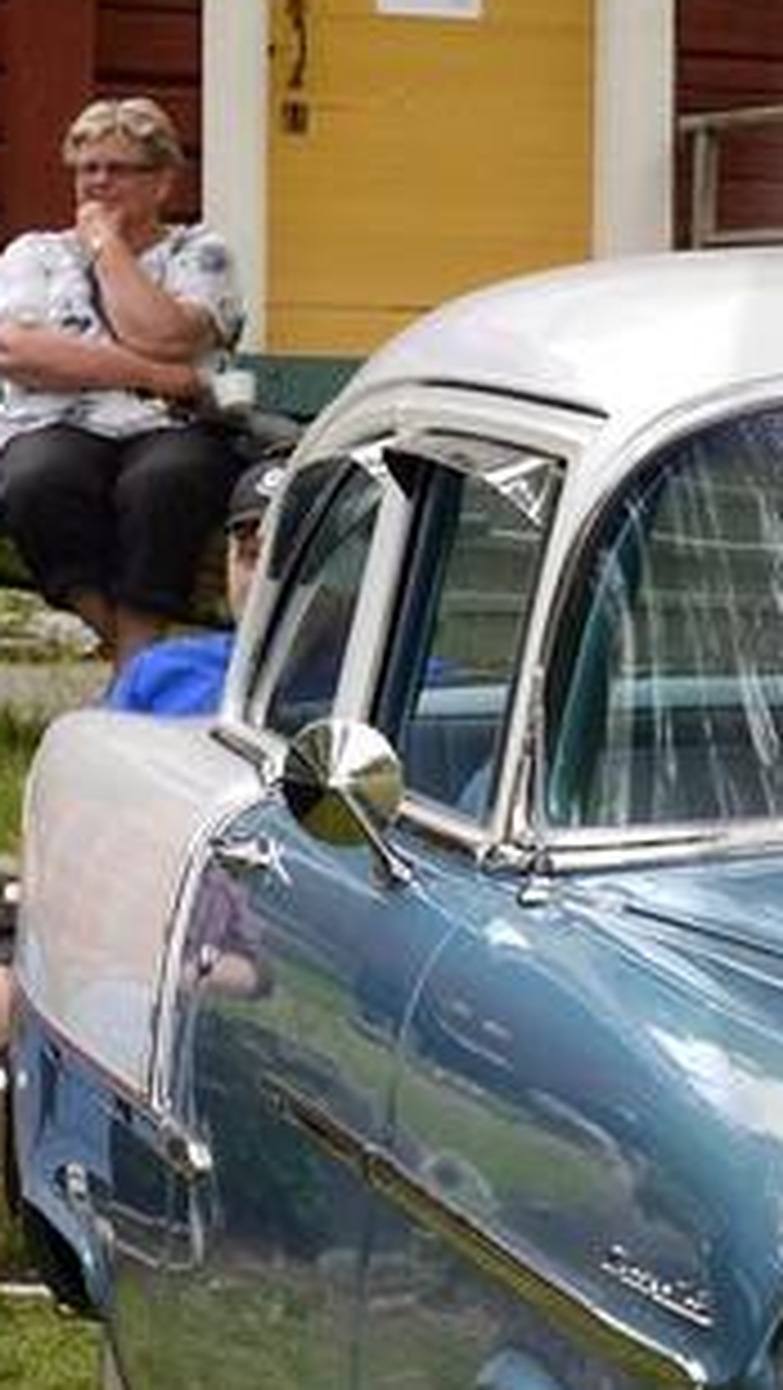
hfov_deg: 5.7
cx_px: 2529
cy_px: 747
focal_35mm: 195
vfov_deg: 11.0
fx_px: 7192
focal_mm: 36
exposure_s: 1/250
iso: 800
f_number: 7.1
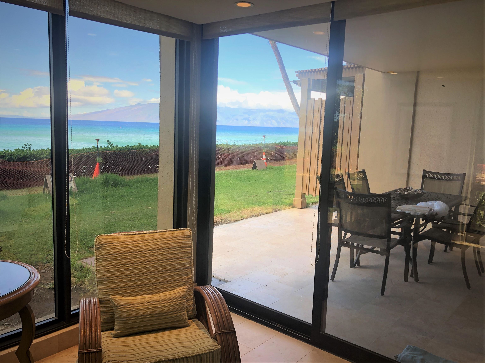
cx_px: 242
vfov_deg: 49.7
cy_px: 182
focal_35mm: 28
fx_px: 392
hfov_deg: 63.5
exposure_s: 1/128
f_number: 1.8
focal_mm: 3.99
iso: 20
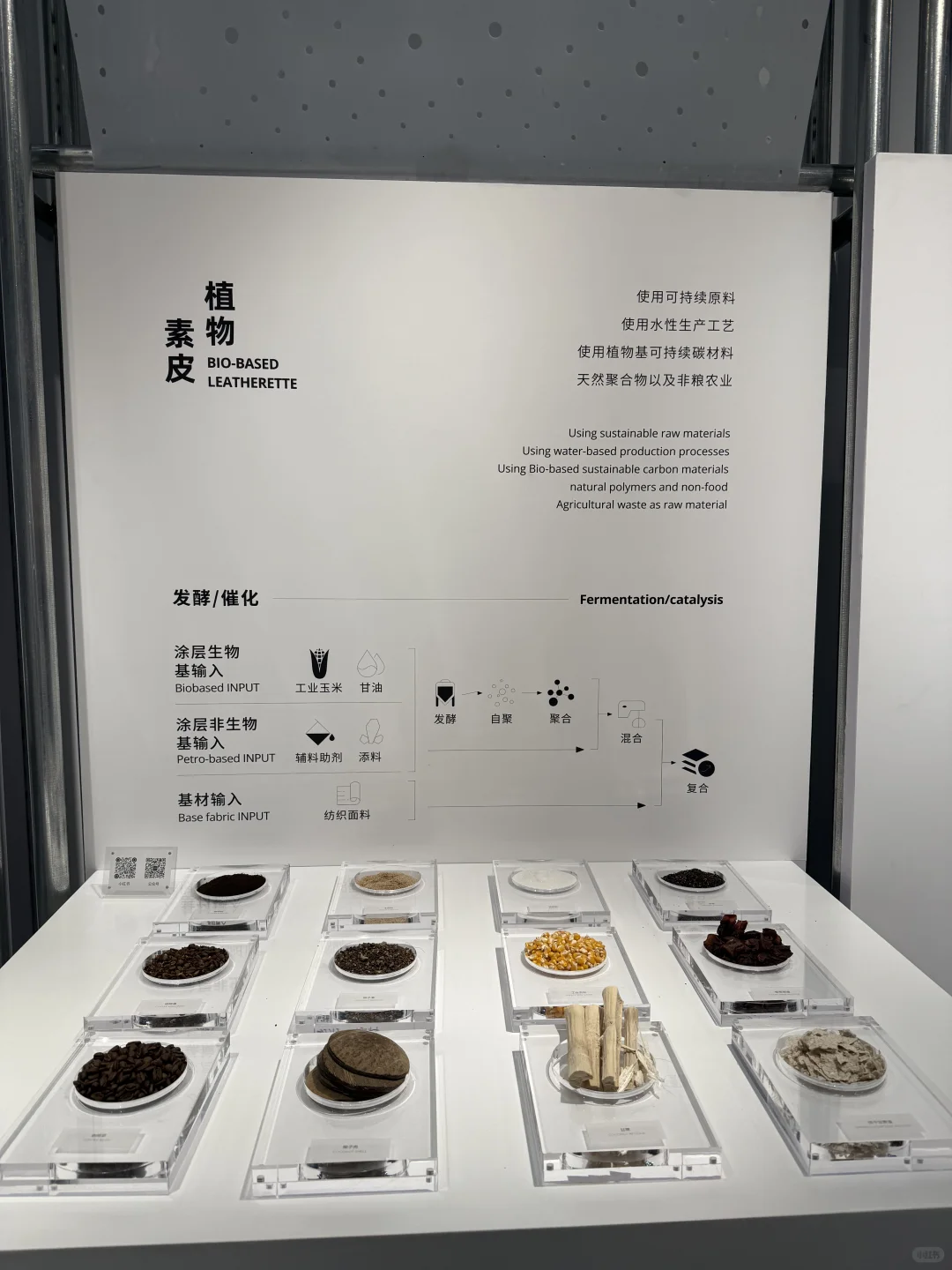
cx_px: 476
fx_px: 880
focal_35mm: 24
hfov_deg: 56.8
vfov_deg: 71.6
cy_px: 635
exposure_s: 1/1174
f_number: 1.78
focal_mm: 6.76
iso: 80
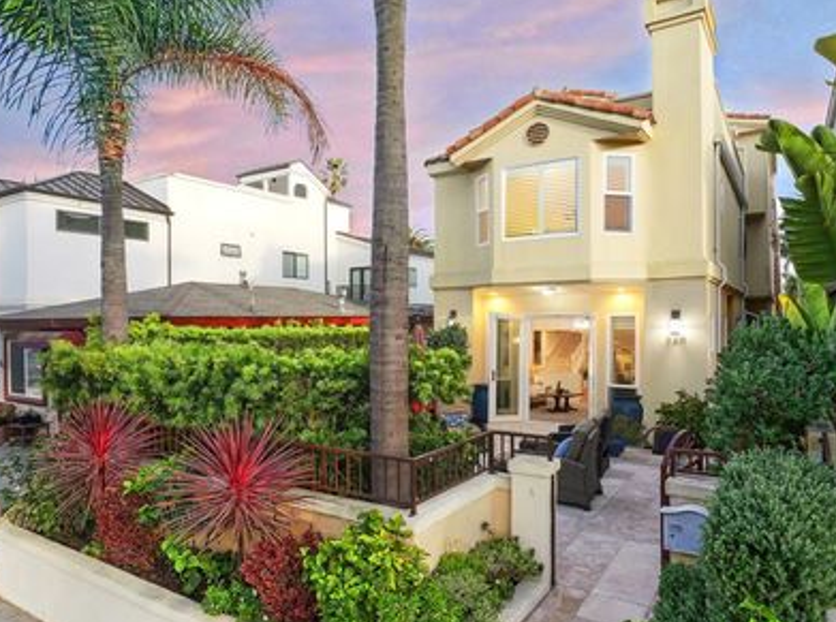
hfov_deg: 73.8
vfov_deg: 58.4
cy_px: 351
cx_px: 366
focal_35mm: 23
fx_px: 554
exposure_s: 1/80
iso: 320
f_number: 11
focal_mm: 9
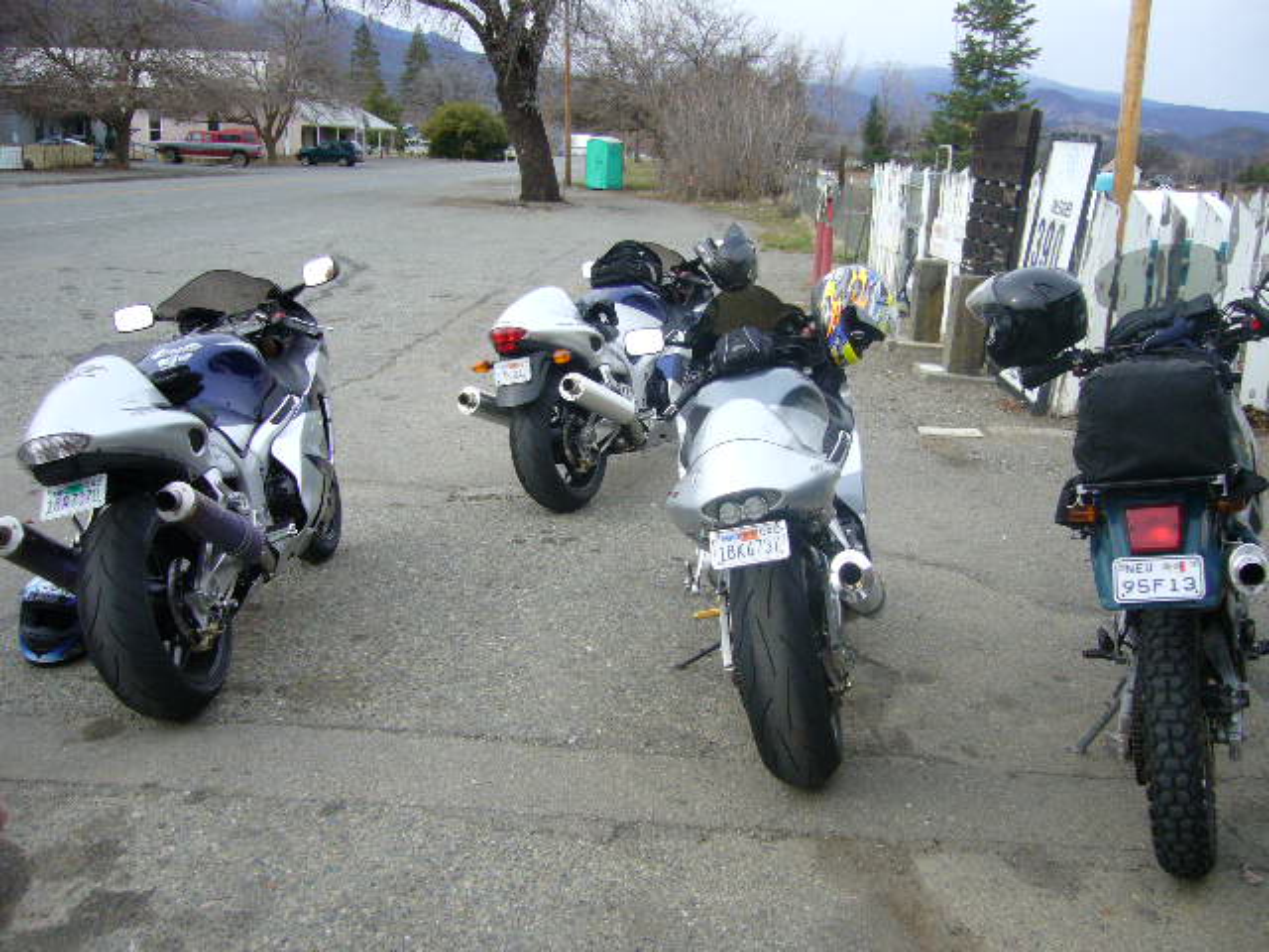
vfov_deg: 40.7
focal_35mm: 35
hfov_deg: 52.6
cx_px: 634
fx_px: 1283
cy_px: 476
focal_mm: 5.8
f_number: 2.8
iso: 100
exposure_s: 1/400
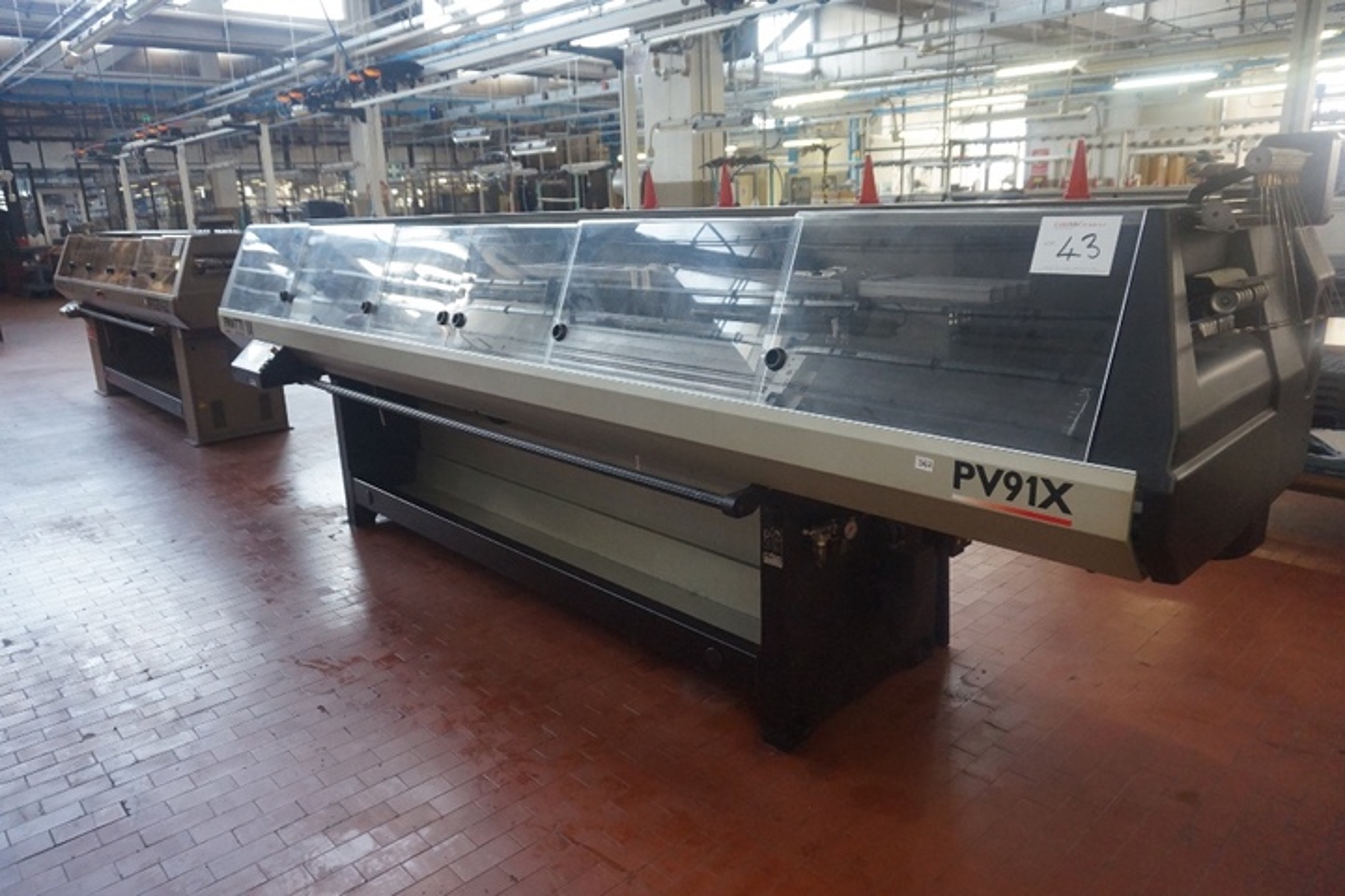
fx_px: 897
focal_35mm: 24
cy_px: 448
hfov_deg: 73.7
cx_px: 672
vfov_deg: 53.1
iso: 2000
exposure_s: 1/160
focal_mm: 16
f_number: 3.5
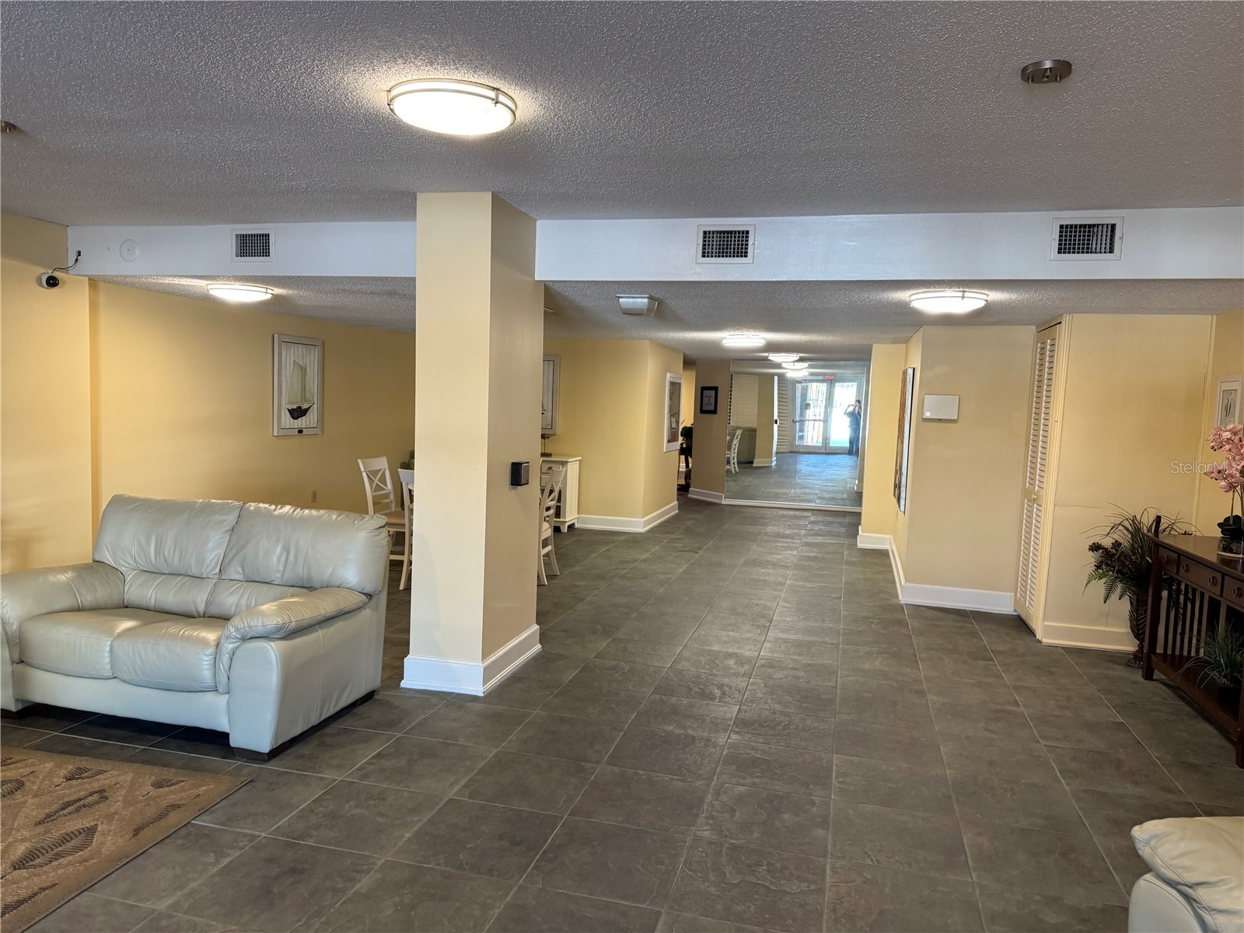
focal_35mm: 24
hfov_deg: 71.6
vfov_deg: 56.8
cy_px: 466
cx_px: 622
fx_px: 862
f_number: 1.78
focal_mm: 6.76
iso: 250
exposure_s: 1/60
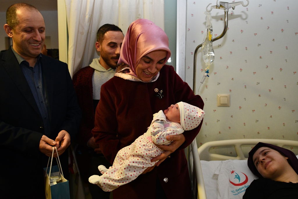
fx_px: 273
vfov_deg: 40.0
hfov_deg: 57.2
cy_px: 100
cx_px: 149
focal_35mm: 33
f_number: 3.5
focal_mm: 22
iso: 1000
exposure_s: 1/100
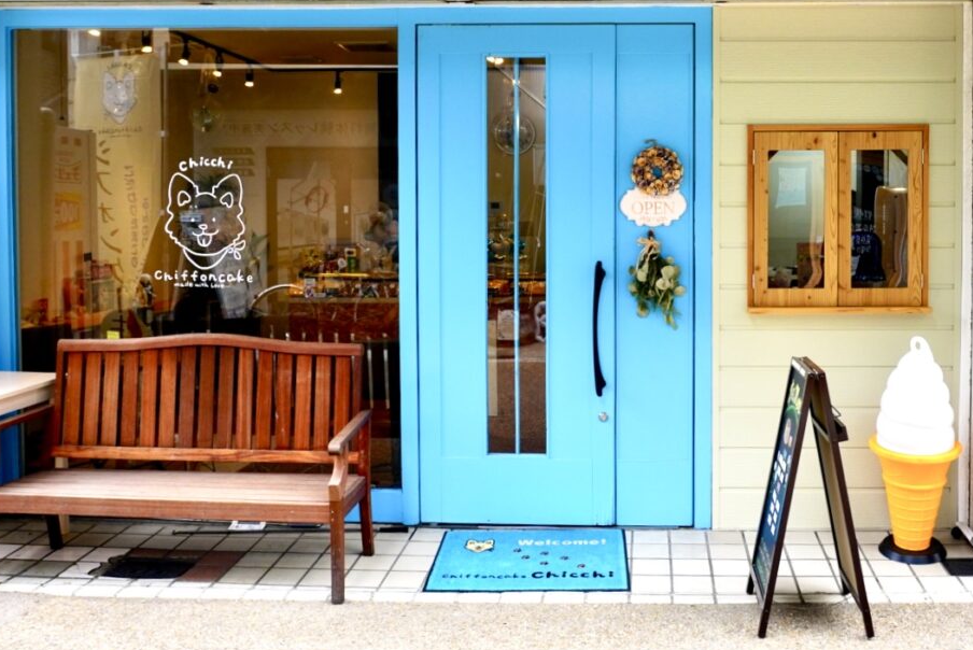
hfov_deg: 55.5
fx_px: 919
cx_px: 572
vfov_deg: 38.3
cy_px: 195
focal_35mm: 34
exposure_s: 1/100
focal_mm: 16
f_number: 5.6
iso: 400
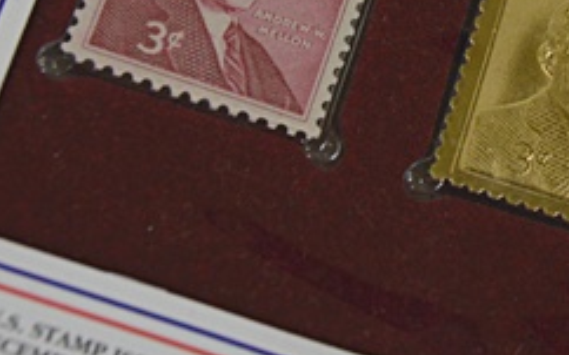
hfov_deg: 14.9
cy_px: -81
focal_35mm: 139
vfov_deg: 9.3
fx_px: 2154
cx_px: 527
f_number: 4.5
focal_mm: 22
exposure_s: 1/80
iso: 400
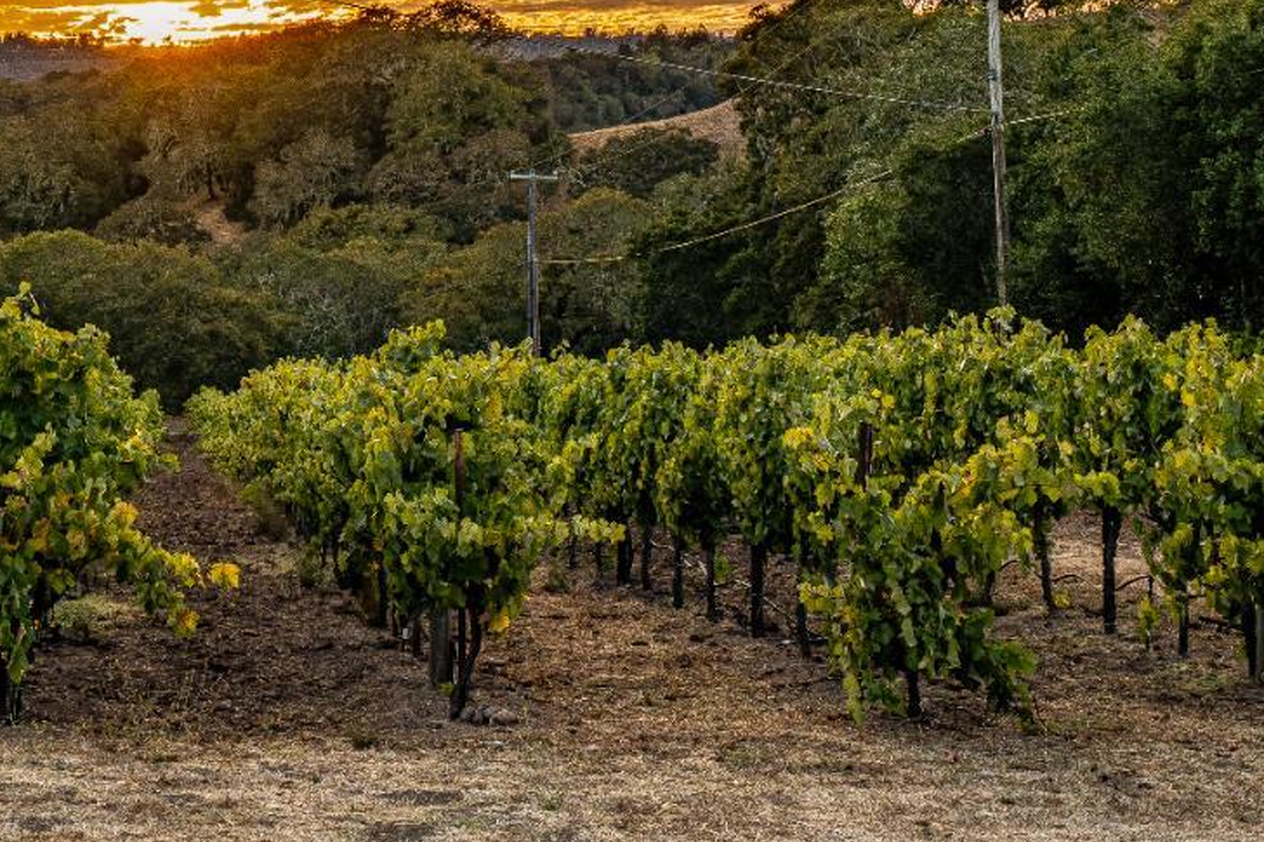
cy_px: -3
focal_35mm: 68
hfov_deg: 29.1
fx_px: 2387
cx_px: 281
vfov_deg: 19.4
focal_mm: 33
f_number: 11
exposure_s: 1/125
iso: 320
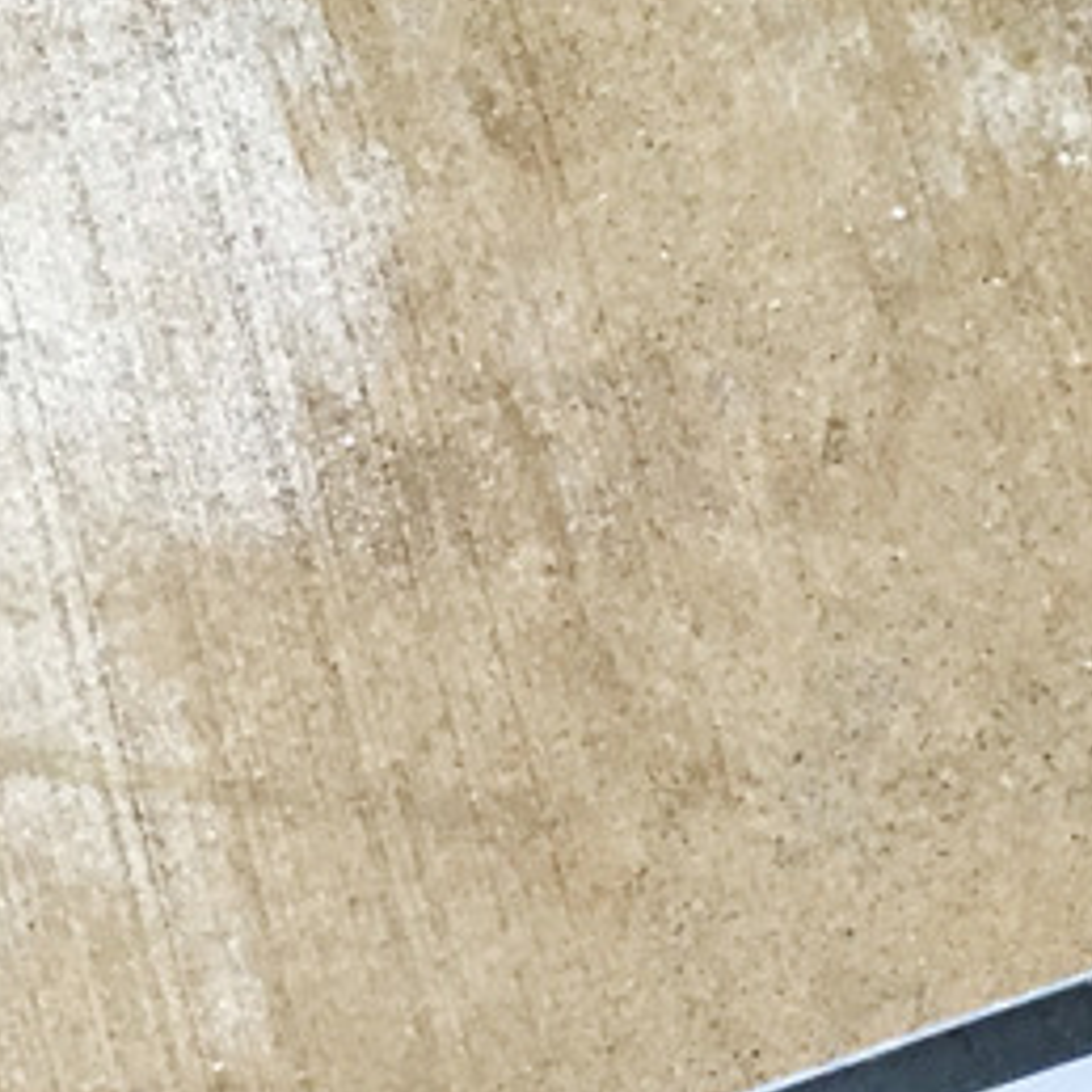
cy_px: 1240
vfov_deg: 16.3
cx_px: 658
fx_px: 3676
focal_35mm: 103
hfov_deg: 16.9
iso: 200
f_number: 2.2
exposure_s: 1/24
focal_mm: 4.15
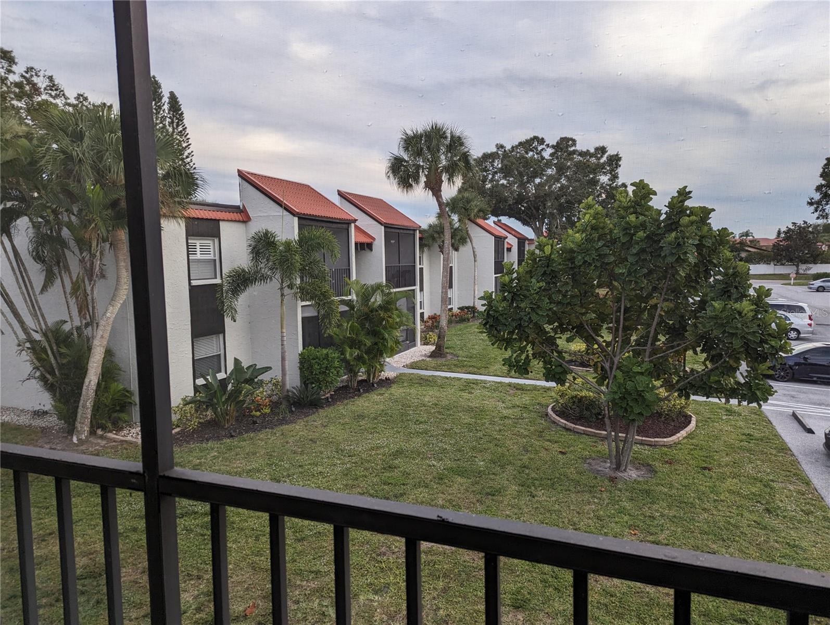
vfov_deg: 56.9
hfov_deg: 71.5
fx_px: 576
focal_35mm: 24
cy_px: 312
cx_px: 415
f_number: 1.85
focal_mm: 6.81
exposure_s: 1/223
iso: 50
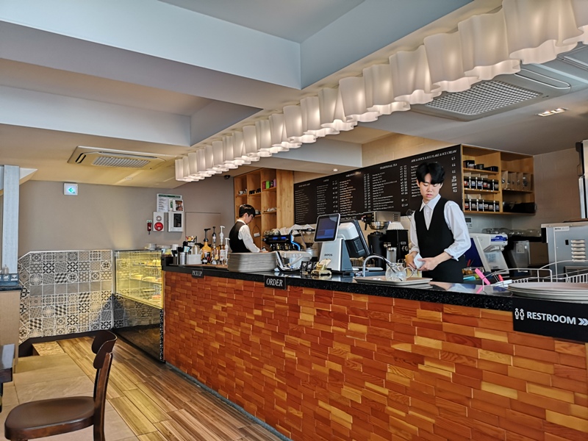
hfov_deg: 65.3
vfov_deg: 51.4
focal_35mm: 27
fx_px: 459
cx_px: 294
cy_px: 220
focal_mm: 3.95
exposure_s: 1/60
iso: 50
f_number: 1.8
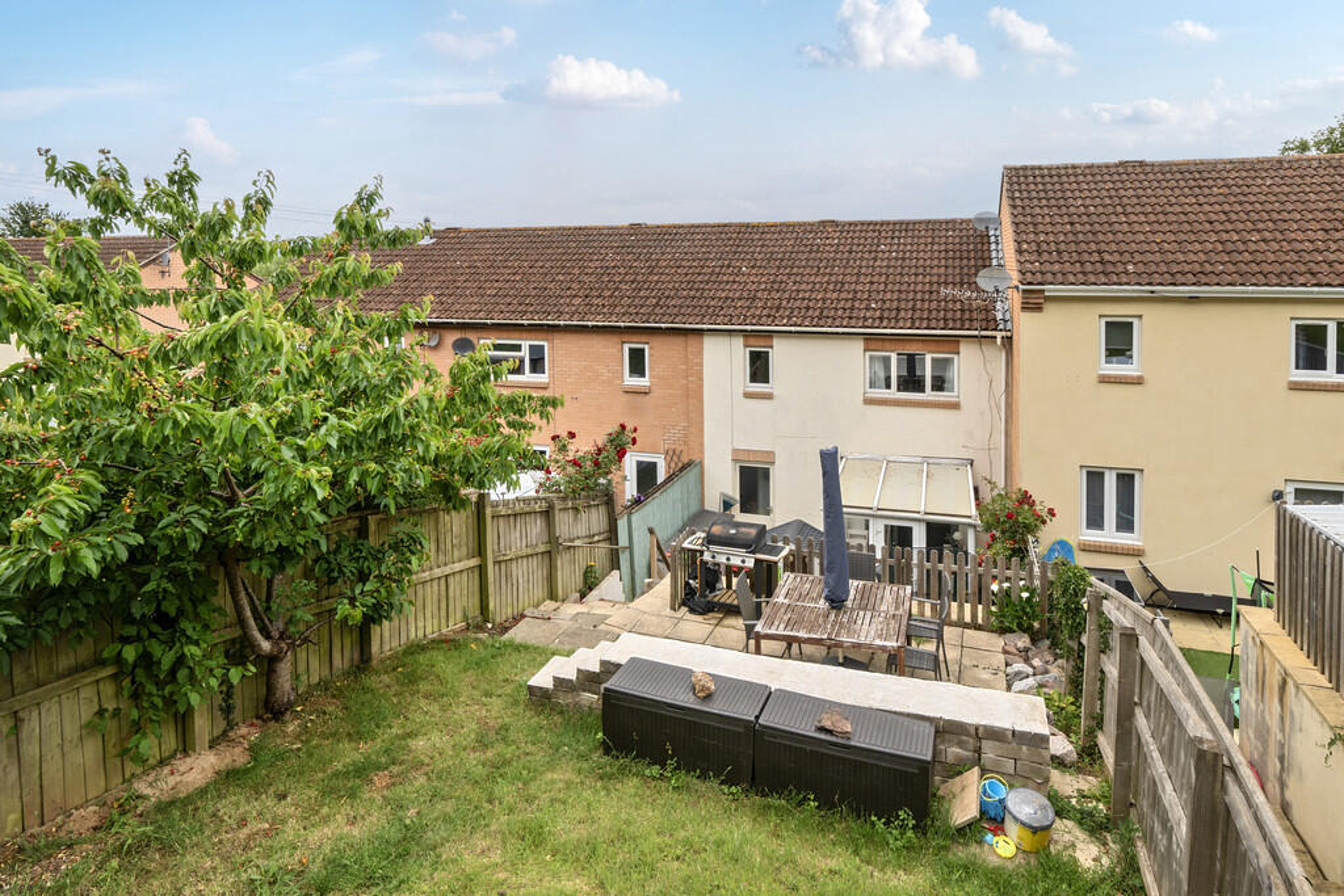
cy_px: 448
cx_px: 672
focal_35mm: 18
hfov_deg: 90.0
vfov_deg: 67.4
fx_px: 672
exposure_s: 1/250
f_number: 8
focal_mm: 12
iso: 400
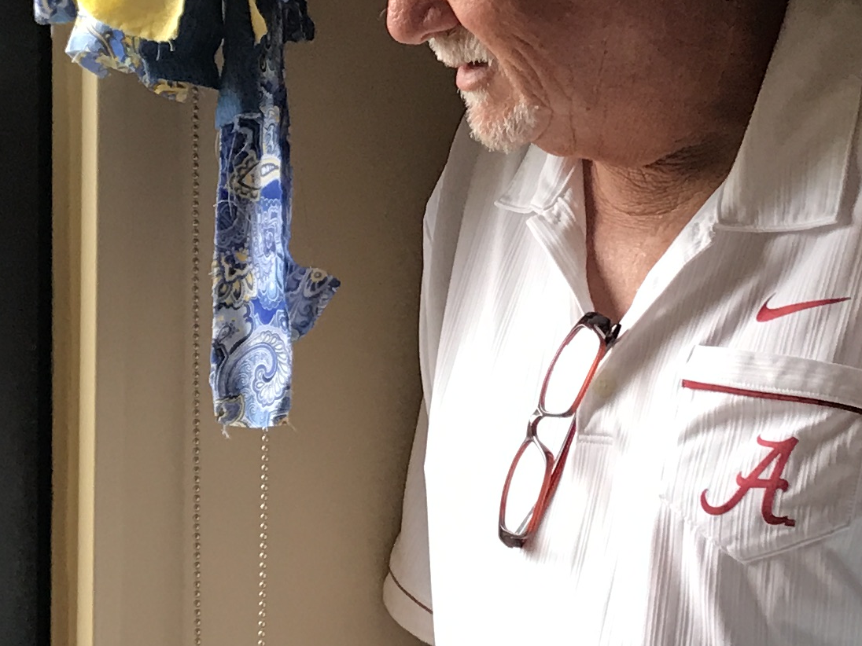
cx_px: 452
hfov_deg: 19.1
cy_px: 217
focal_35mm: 103
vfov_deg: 14.3
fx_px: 2565
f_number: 1.8
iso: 25
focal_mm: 3.99
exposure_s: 1/30
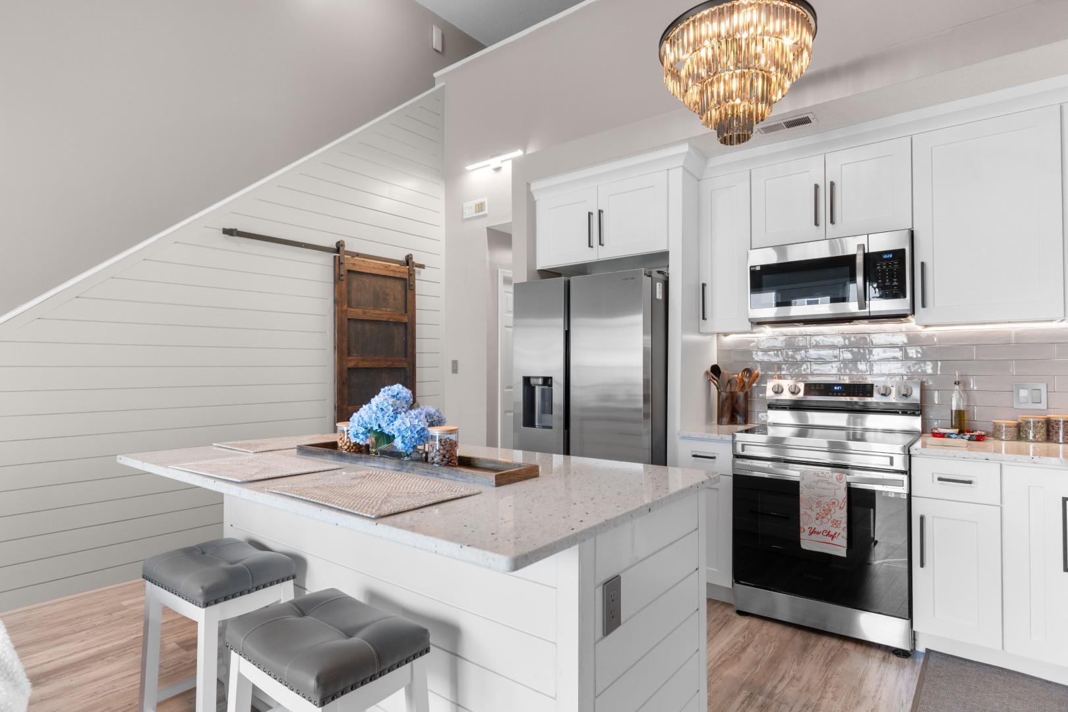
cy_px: 356
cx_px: 534
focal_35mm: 19
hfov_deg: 86.9
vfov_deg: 64.6
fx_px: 564
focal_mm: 13
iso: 100
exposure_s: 1/13
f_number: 4.8
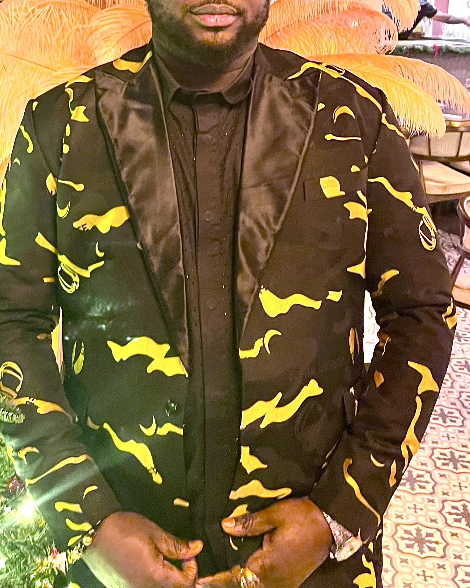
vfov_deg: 36.6
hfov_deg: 31.4
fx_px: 835
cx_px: 215
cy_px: 69
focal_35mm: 48
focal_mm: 5.1
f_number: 1.6
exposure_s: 1/33
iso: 640
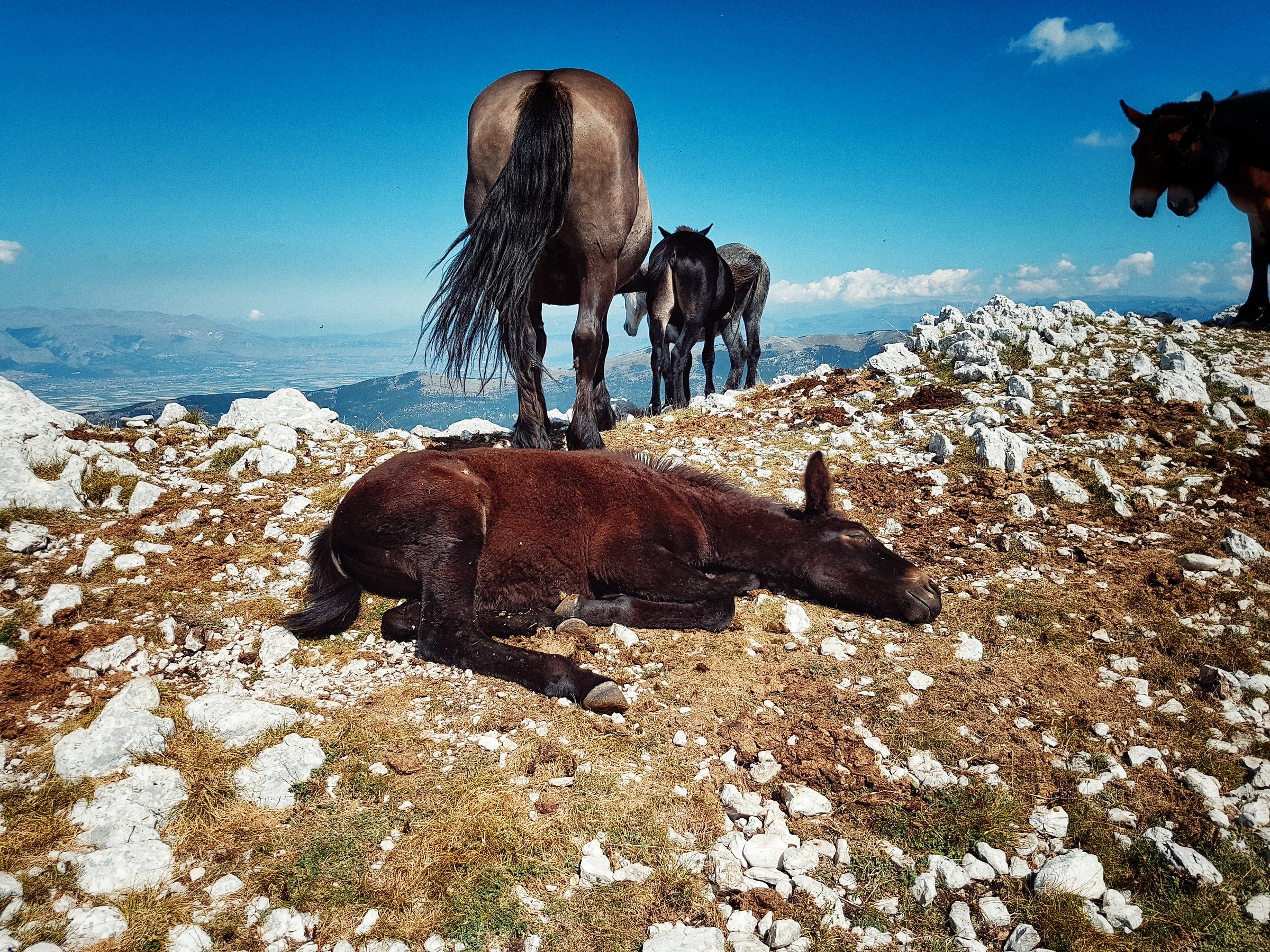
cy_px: 476
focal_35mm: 26
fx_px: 954
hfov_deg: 67.3
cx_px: 635
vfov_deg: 53.1
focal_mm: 4.2
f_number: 1.7
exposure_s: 1/3544
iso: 50
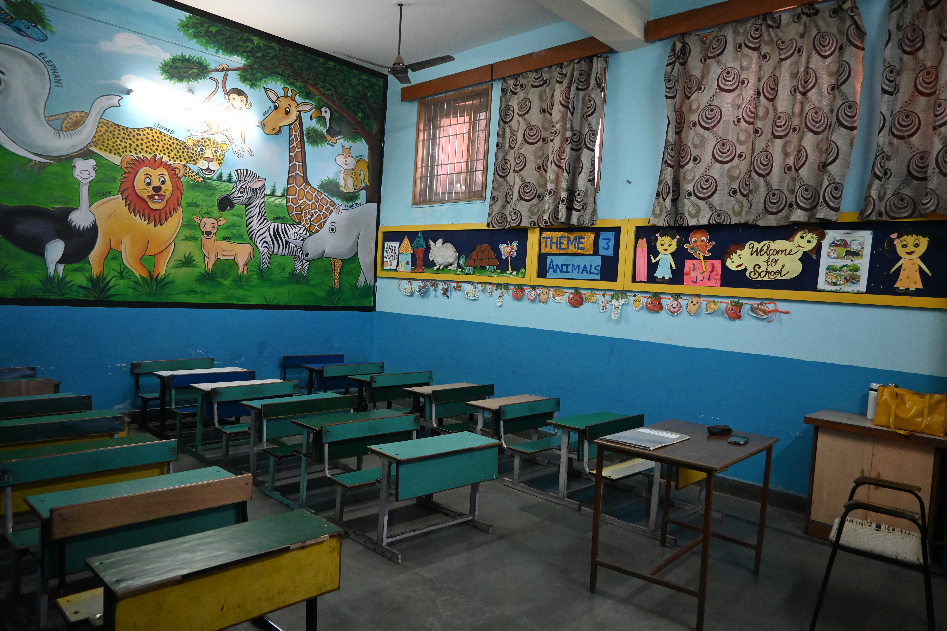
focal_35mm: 24
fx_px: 631
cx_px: 474
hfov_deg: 73.7
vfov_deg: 53.1
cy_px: 316
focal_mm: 16
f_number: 3.5
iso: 3200
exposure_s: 1/100
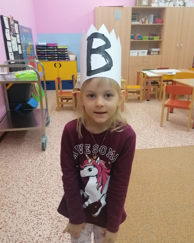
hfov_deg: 50.0
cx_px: 95
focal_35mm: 29
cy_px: 117
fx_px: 208
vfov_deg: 60.4
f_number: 1.8
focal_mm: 4.75
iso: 320
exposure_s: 1/100
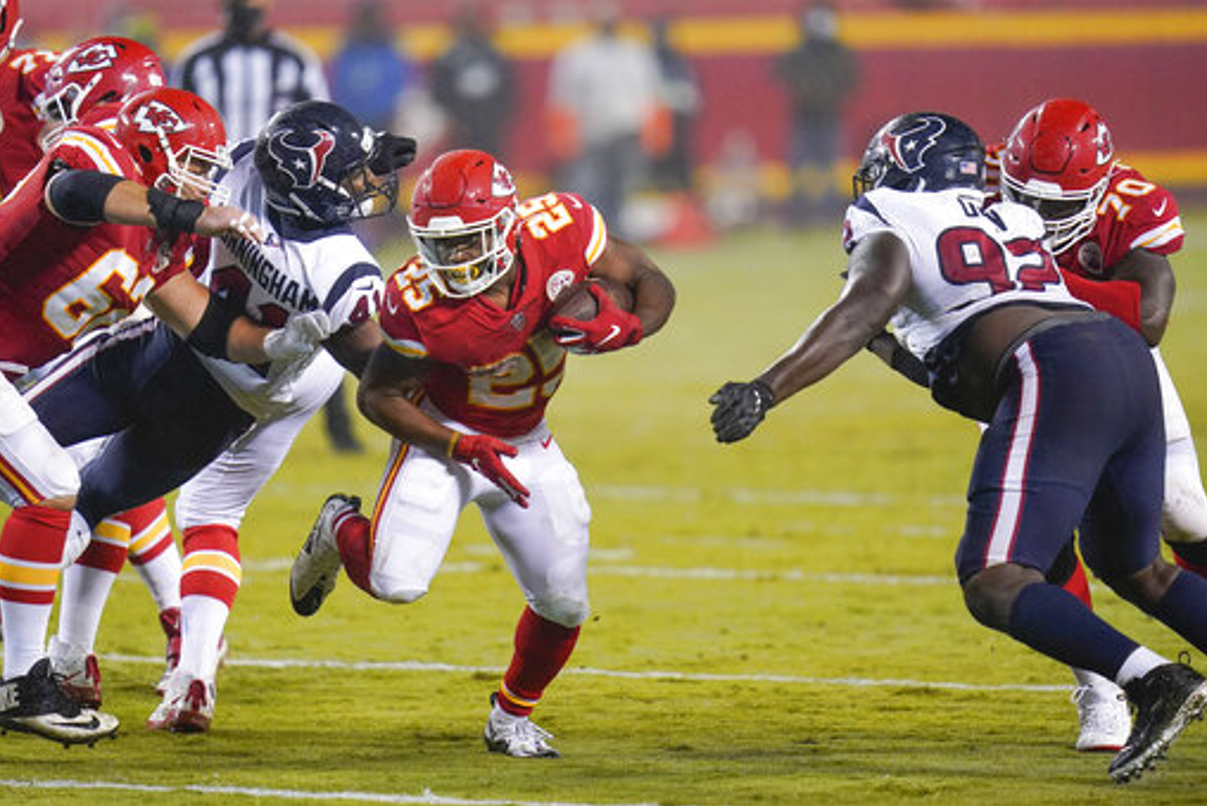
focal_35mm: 403
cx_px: 601
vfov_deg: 3.4
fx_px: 13515
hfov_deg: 5.1
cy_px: 403
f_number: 2.8
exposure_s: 1/2500
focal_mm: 400
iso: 2500
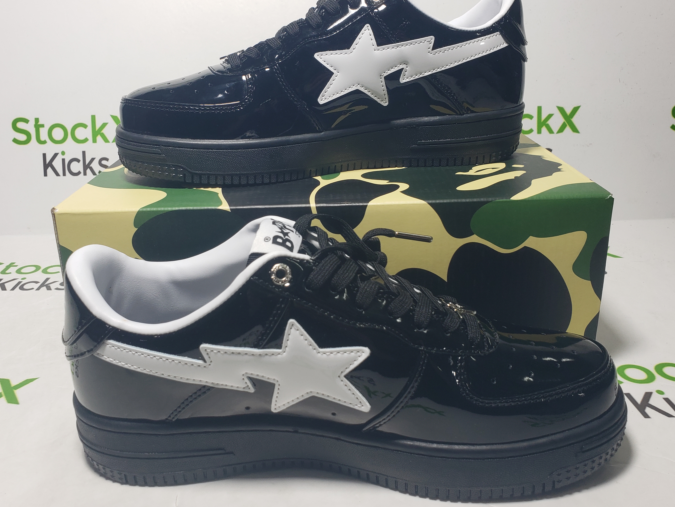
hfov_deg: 59.9
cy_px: 239
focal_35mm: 30
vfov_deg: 46.8
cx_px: 323
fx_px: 585
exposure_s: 1/156
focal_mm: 4.3
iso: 50
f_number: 2.4
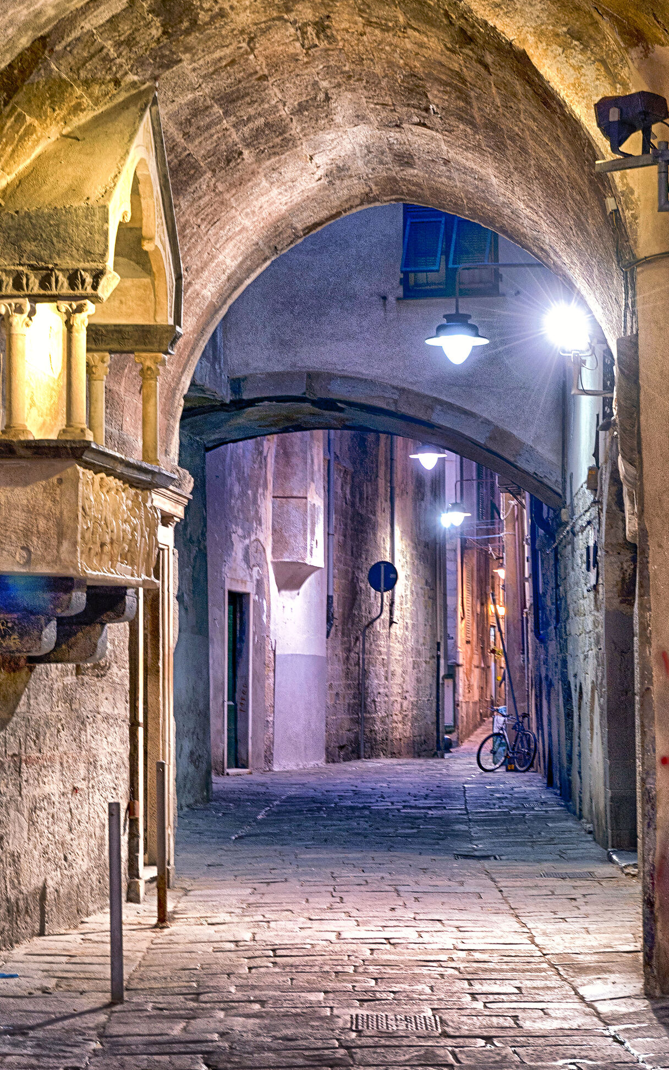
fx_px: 2421
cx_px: 295
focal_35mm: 83
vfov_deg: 24.9
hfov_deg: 15.7
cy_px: 454
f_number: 4
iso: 160
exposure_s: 1/6
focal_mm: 44
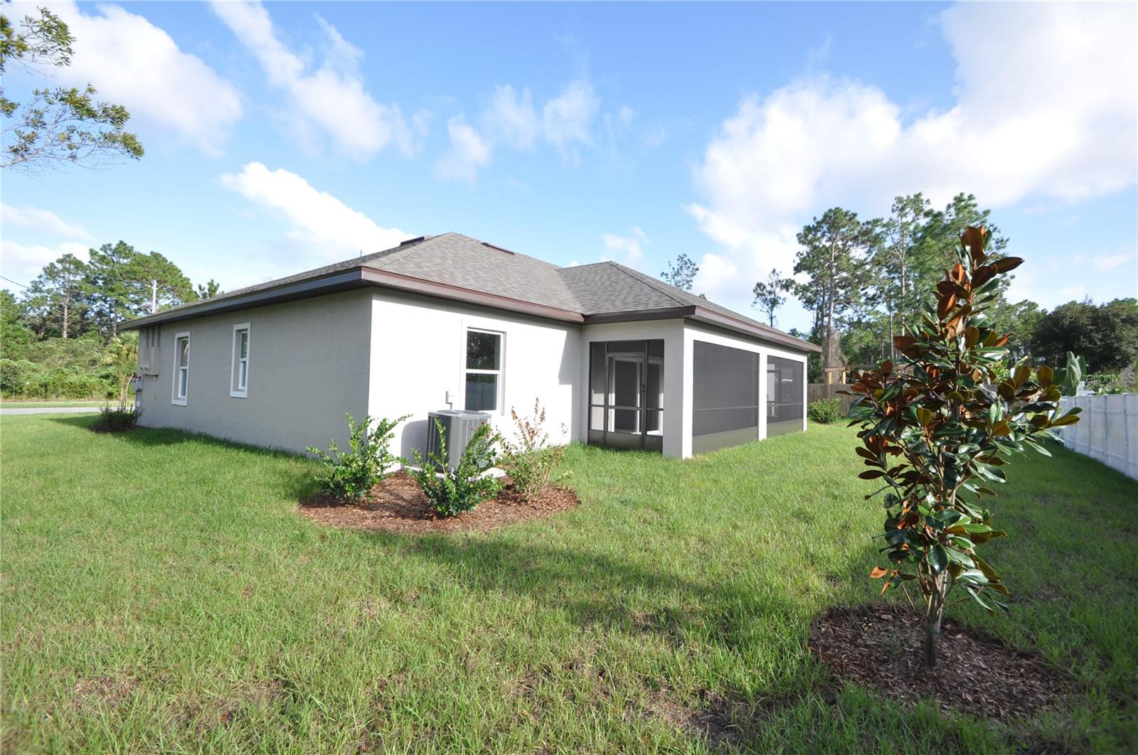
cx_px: 569
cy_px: 378
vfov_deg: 77.2
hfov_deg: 100.5
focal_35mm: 15
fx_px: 473
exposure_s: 1/250
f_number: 8
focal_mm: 10
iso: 200
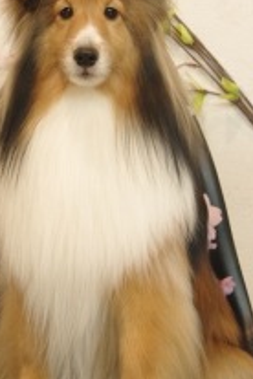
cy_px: 132
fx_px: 854
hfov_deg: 16.8
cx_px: 86
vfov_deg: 25.0
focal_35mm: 81
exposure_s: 1/60
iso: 3200
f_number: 4.5
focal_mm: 28
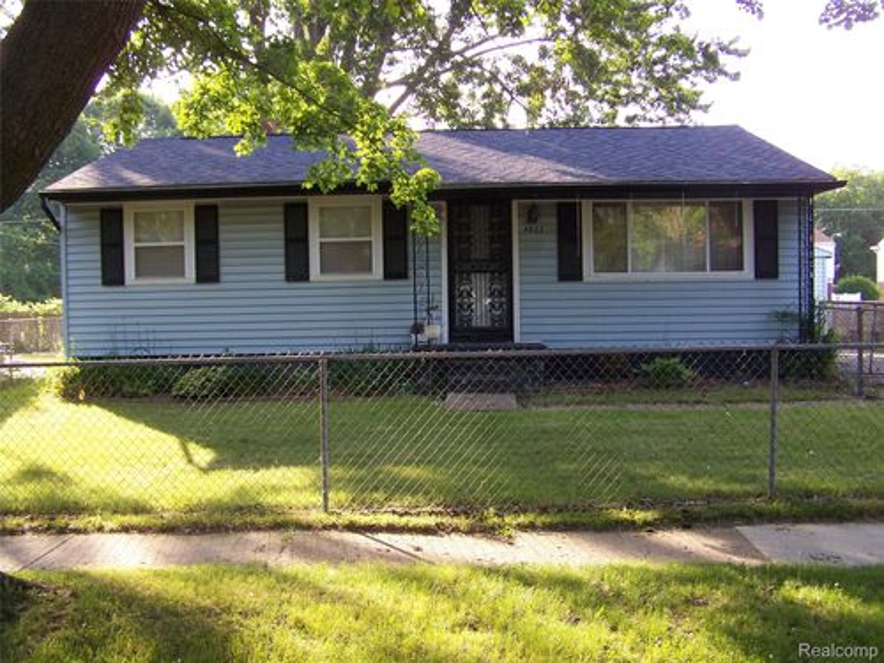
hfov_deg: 49.0
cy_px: 332
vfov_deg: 37.7
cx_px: 442
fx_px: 970
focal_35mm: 38
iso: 64
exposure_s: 1/80
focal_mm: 6.3
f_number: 2.8
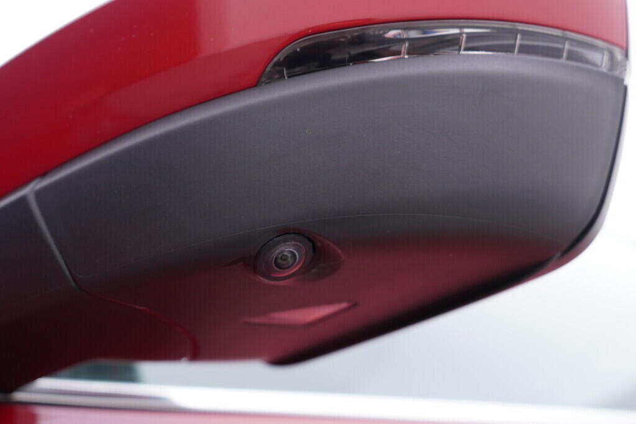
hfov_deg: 53.1
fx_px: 636
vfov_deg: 36.9
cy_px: 212
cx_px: 318
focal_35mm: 36
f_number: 3.2
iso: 125
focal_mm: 24
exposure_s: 1/50
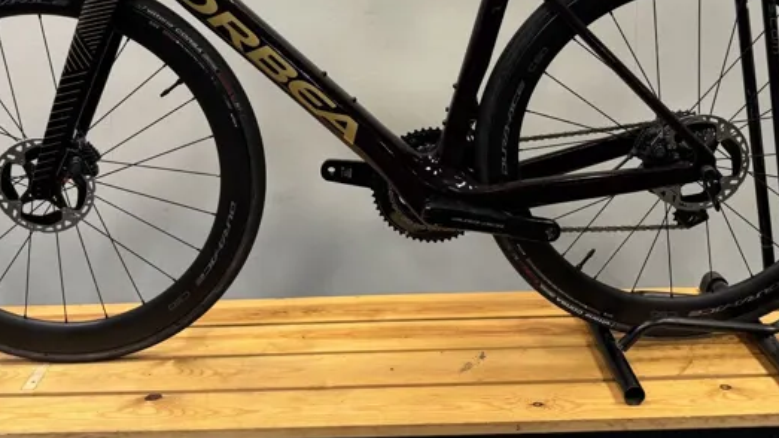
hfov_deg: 50.5
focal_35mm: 40
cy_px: 34
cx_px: 371
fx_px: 826
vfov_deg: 28.4
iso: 125
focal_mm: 6.76
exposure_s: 1/50
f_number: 1.78
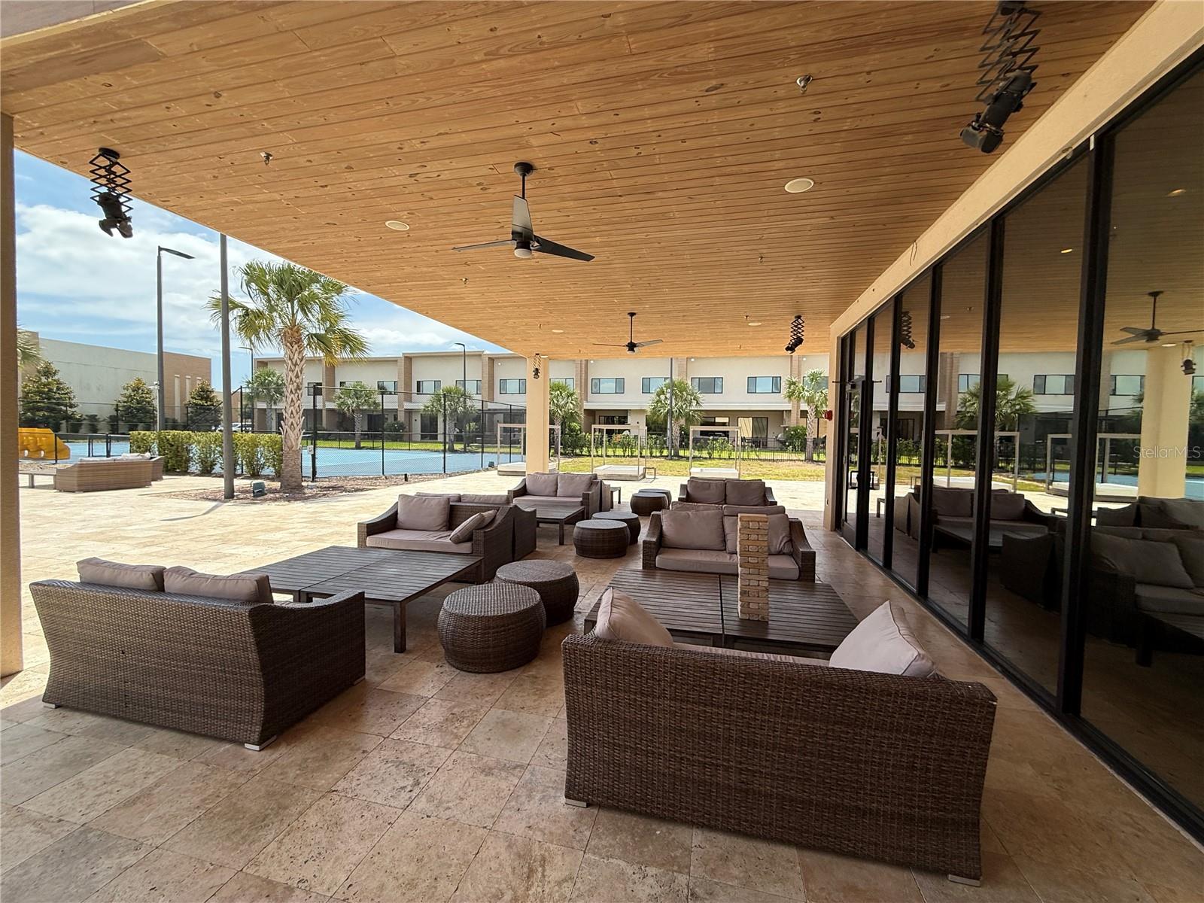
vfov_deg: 85.7
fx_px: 487
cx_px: 602
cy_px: 452
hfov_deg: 102.1
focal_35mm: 14
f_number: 2.2
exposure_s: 1/1167
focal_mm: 2.22
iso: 64
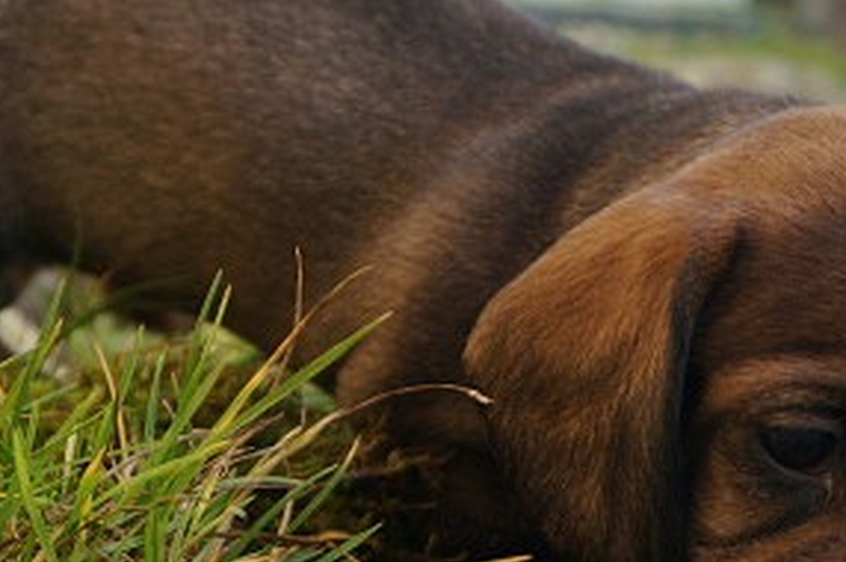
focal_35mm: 85
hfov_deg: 23.7
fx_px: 1995
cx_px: 620
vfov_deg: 15.9
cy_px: 482
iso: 200
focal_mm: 22
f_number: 4
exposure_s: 1/200
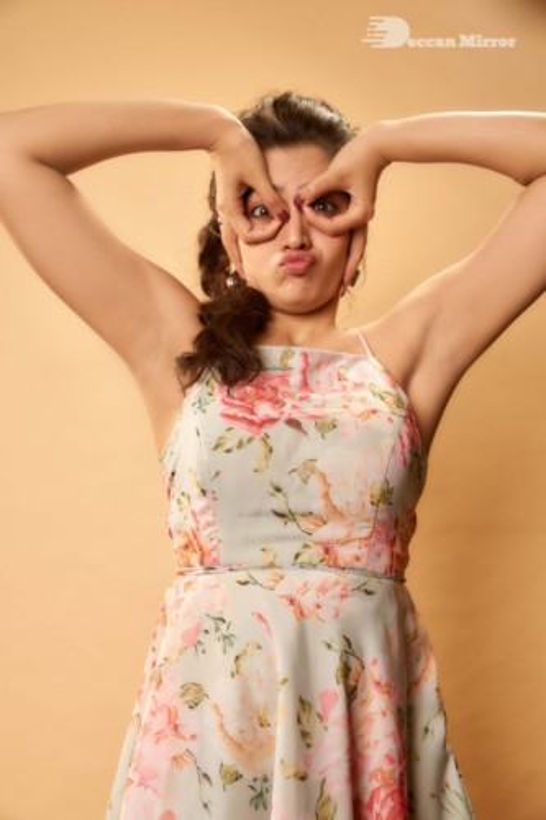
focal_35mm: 45
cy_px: 410
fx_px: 1024
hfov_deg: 29.8
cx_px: 273
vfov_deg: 43.6
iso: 1250
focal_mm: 45
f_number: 6.7
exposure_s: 1/200
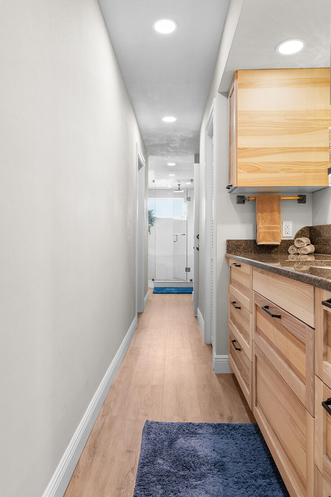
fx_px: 317
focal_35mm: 23
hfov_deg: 55.1
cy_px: 248
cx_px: 166
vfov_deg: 76.1
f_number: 8
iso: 400
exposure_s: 1/6
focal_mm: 23
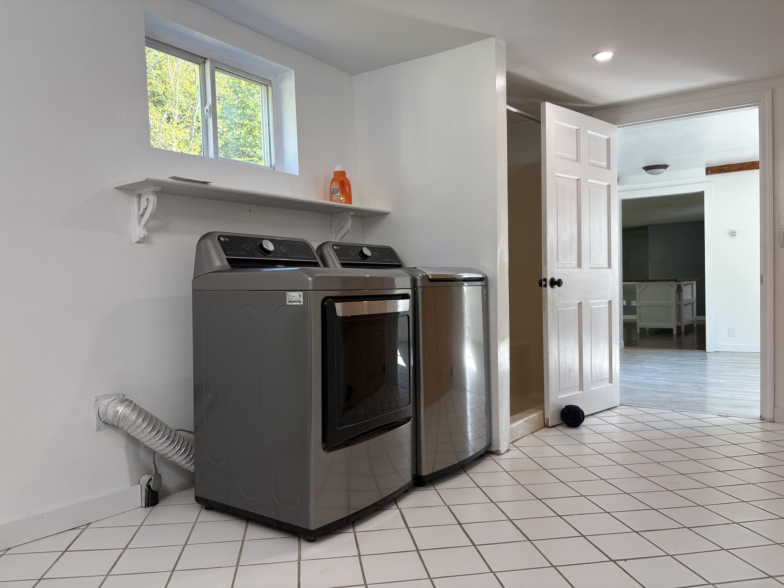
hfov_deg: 67.3
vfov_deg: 53.1
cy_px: 294
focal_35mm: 26
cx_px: 392
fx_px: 589
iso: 40
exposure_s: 1/120
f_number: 1.6
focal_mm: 5.96
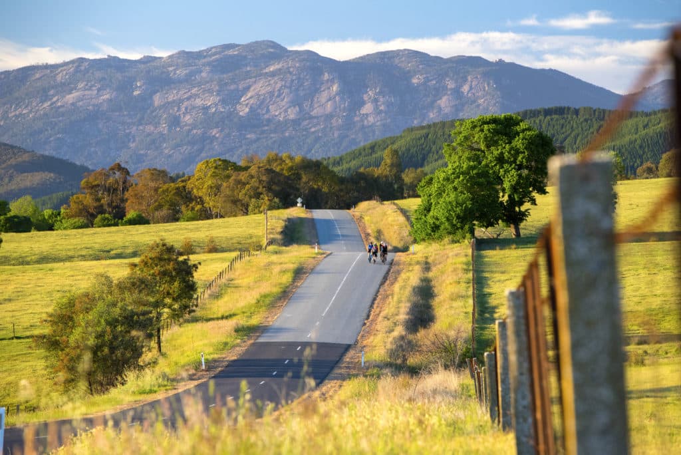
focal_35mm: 200
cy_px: 228
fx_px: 3785
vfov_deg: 6.9
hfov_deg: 10.3
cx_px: 340
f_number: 7.1
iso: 1600
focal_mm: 200
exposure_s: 1/400
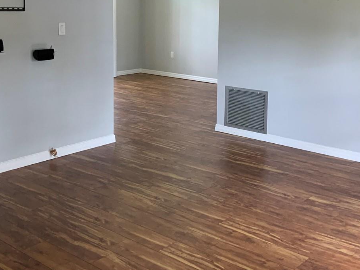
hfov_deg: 37.5
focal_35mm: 51
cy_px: 57
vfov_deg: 28.0
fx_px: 530
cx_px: 188
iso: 100
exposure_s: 1/60
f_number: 1.8
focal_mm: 3
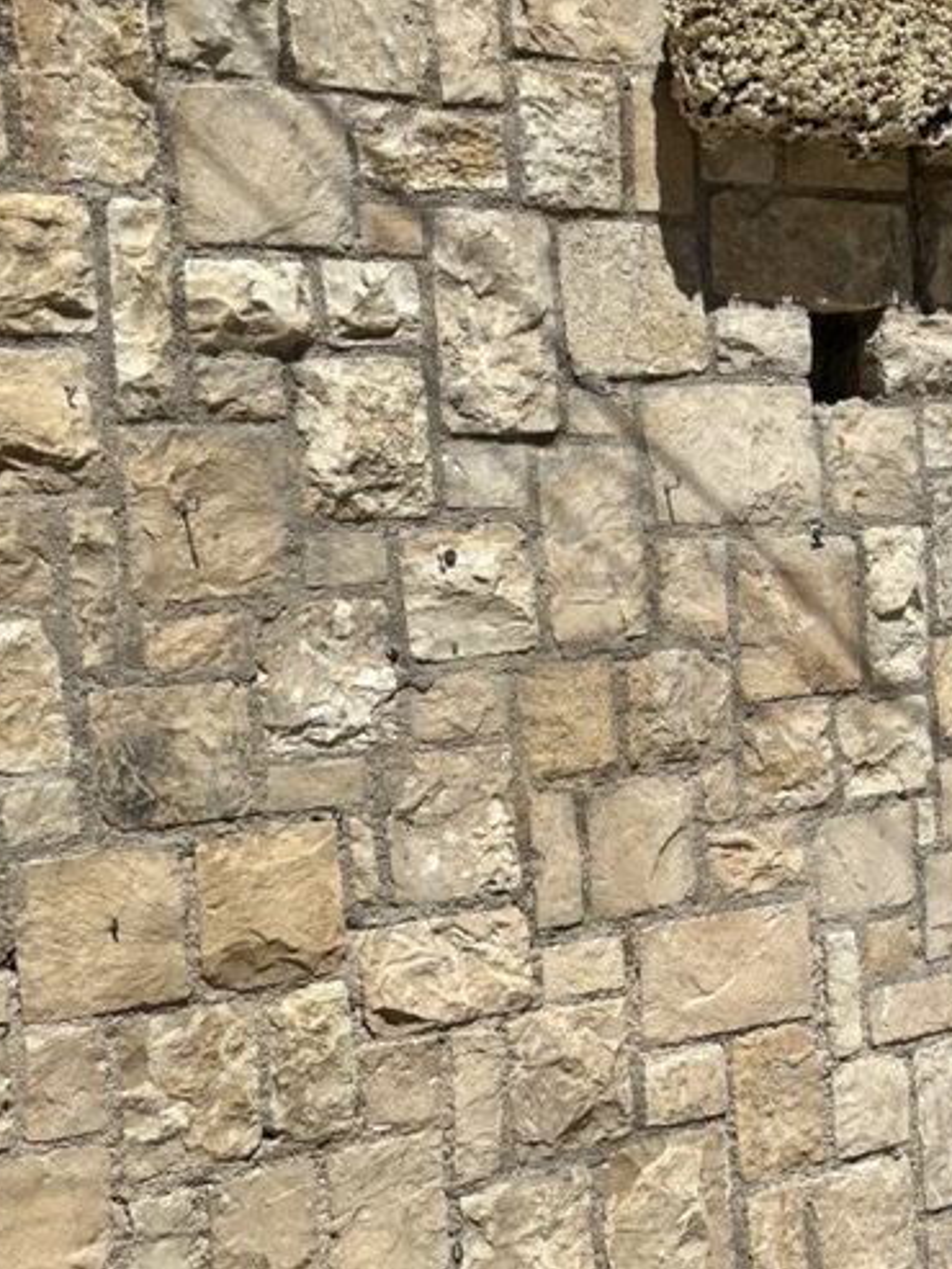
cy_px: 695
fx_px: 1979
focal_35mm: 54
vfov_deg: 35.5
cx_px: 741
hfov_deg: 26.6
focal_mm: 5.1
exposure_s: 1/9091
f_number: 1.6
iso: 50
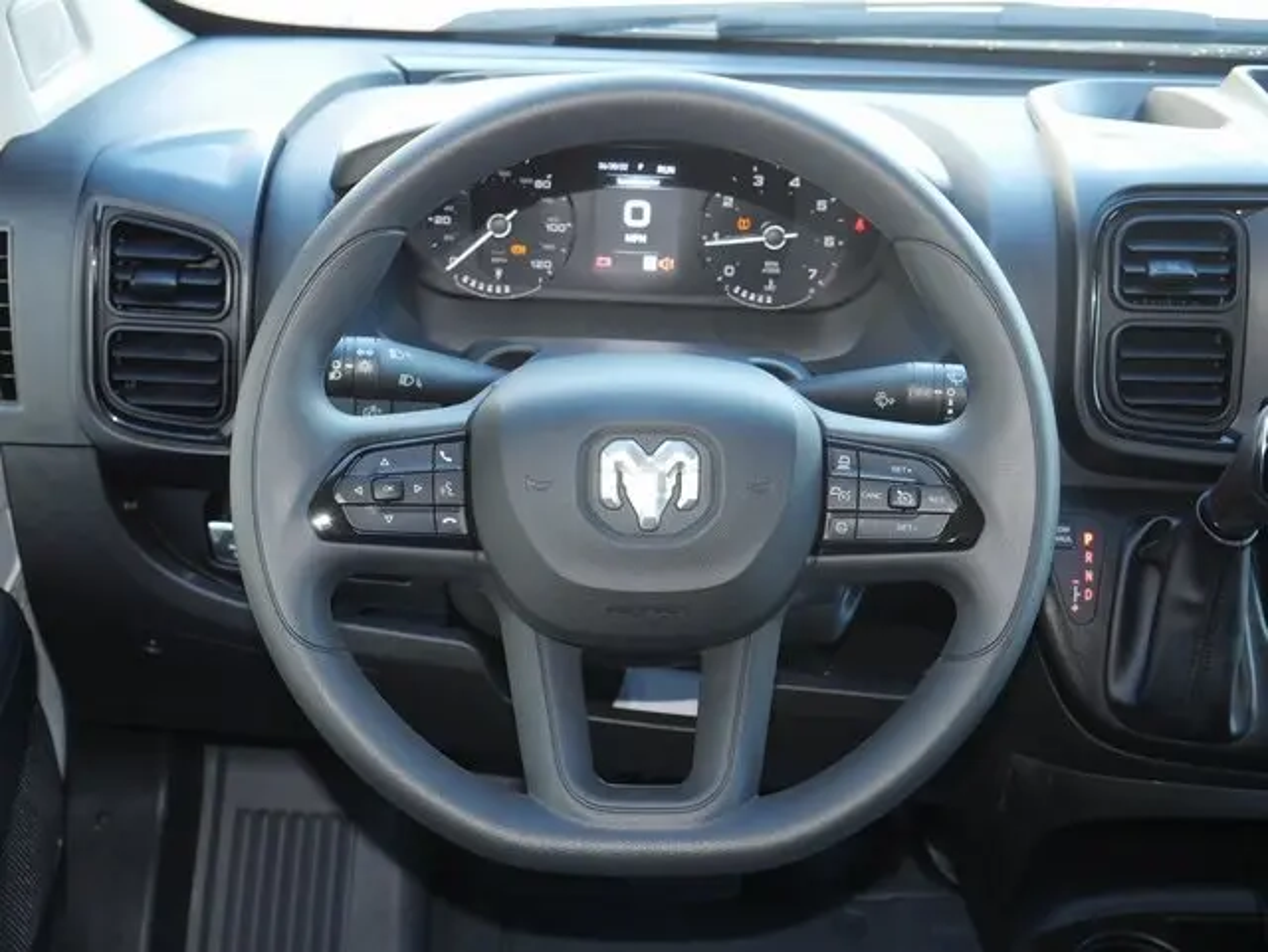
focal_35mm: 44
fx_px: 1613
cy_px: 476
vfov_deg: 32.9
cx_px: 634
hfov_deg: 42.9
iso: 800
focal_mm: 22
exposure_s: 1/60
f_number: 5.3
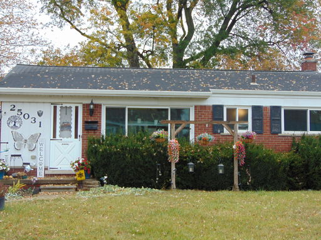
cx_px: 160
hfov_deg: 32.2
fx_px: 556
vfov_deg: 24.4
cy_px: 120
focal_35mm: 60
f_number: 3.6
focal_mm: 10.8
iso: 80
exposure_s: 1/160
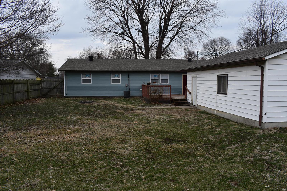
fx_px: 215
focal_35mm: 27
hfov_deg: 67.4
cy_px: 96
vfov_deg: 47.9
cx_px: 144
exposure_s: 1/500
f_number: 8
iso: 280
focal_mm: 18
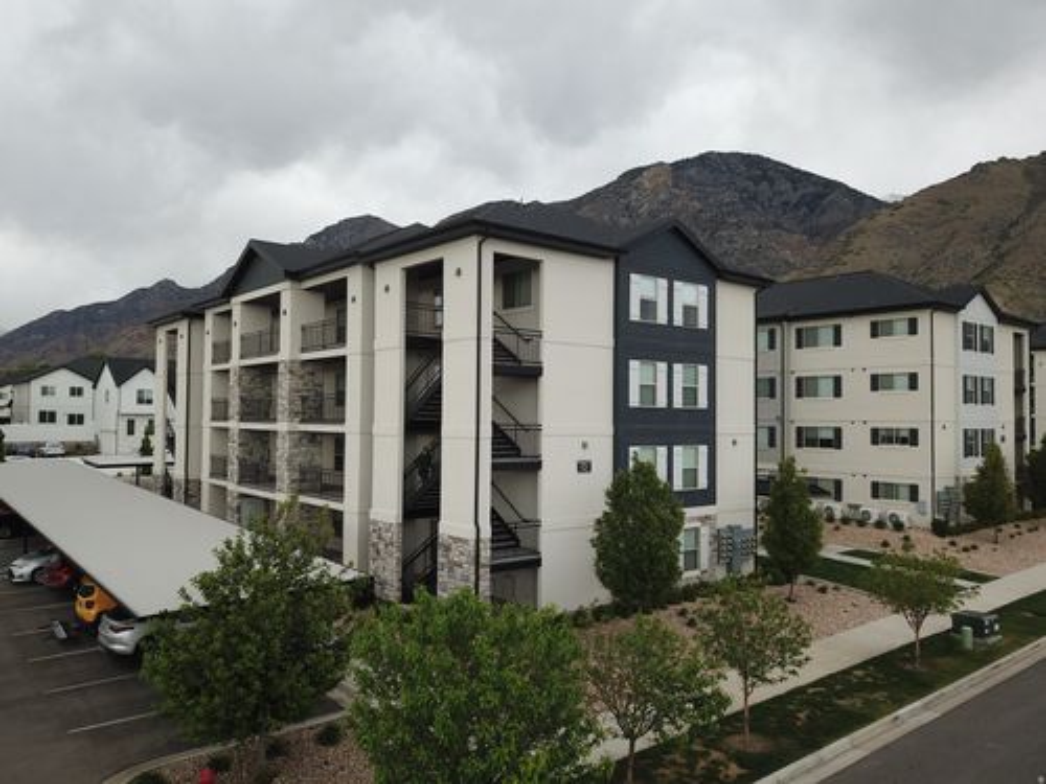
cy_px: 392
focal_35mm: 26
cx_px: 523
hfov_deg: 67.3
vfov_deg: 53.1
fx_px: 786
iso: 100
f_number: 2.2
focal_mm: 4.7
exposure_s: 1/431
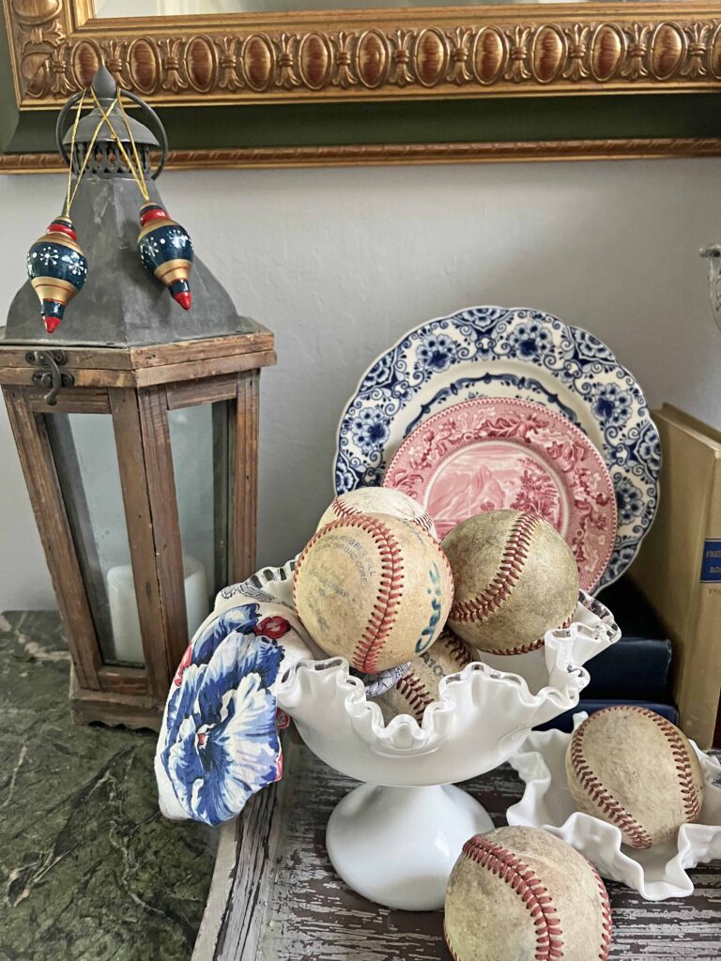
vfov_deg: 67.3
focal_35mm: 26
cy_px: 480
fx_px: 722
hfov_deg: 53.1
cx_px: 360
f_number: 1.5
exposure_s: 1/46
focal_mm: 5.7
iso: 500
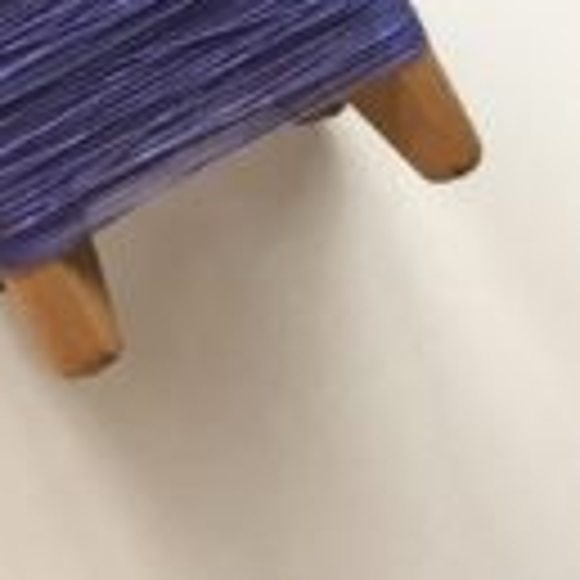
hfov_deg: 11.8
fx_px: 2635
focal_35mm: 139
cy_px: -339
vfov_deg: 11.9
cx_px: -378
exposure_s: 1/30
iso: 32
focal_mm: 4.15
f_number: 2.2
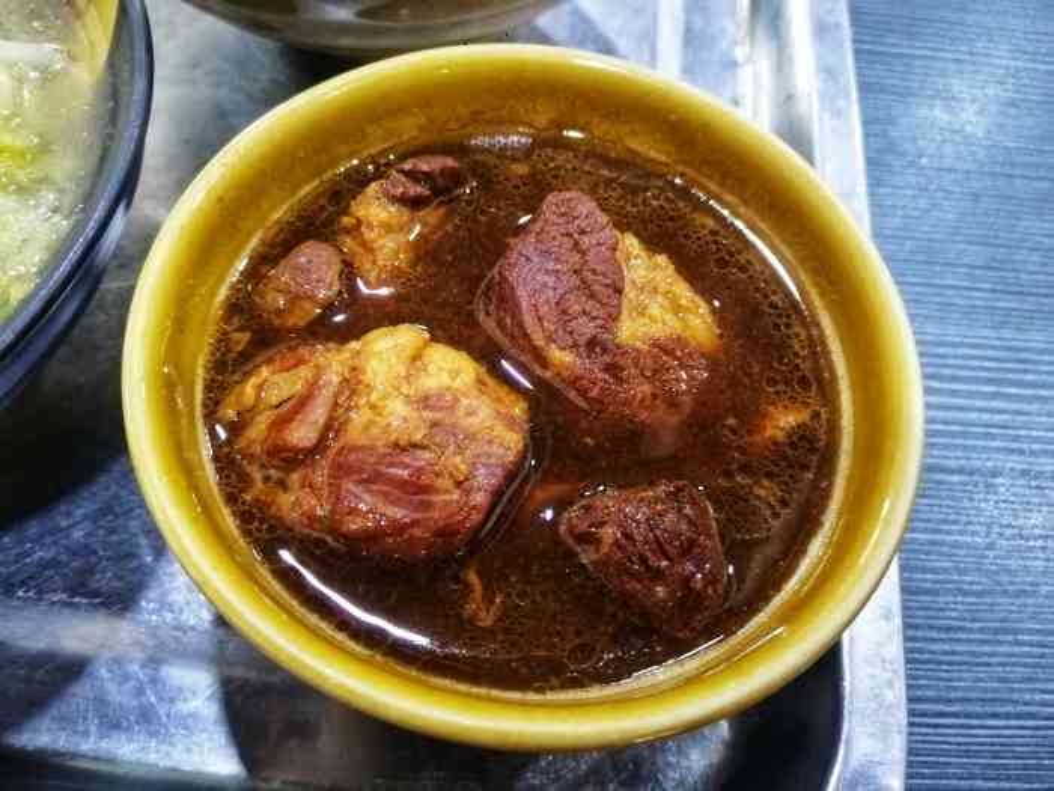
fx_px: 822
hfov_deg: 65.3
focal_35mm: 27
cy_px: 396
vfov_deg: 51.4
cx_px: 527
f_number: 1.8
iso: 800
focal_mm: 3.96
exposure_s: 1/14.3
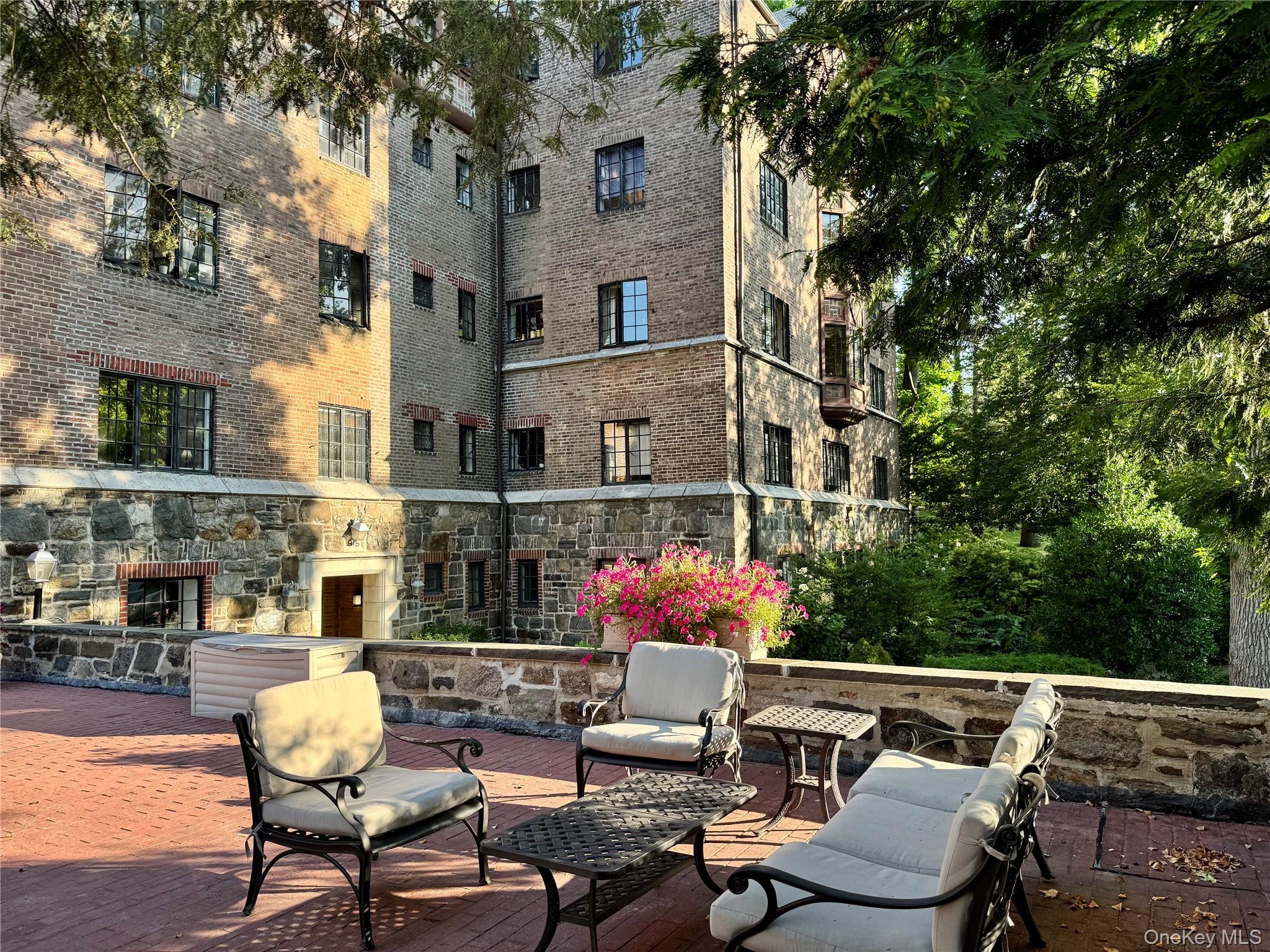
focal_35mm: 24
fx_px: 881
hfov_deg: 71.6
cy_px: 476
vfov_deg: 56.8
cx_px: 635
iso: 80
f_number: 1.78
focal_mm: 6.76
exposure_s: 1/381
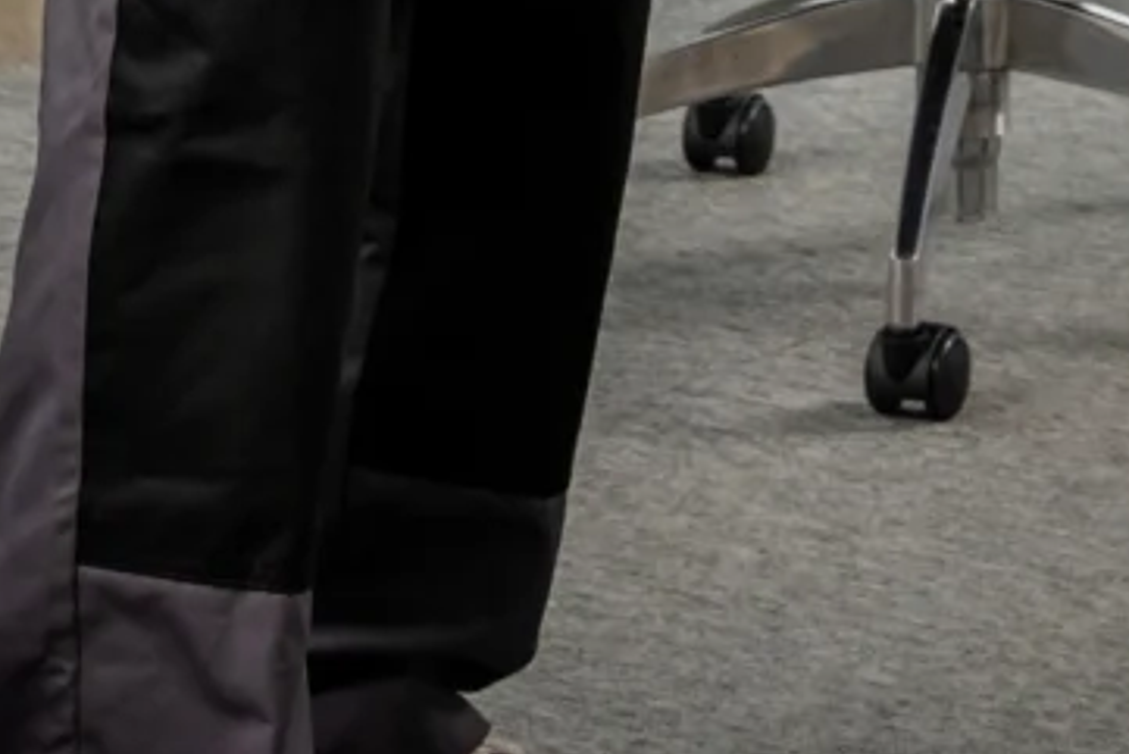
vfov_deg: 5.2
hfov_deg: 8.1
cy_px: -1175
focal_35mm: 253
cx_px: 976
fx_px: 7936
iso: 200
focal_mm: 35.7
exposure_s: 1/160
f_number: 4.5
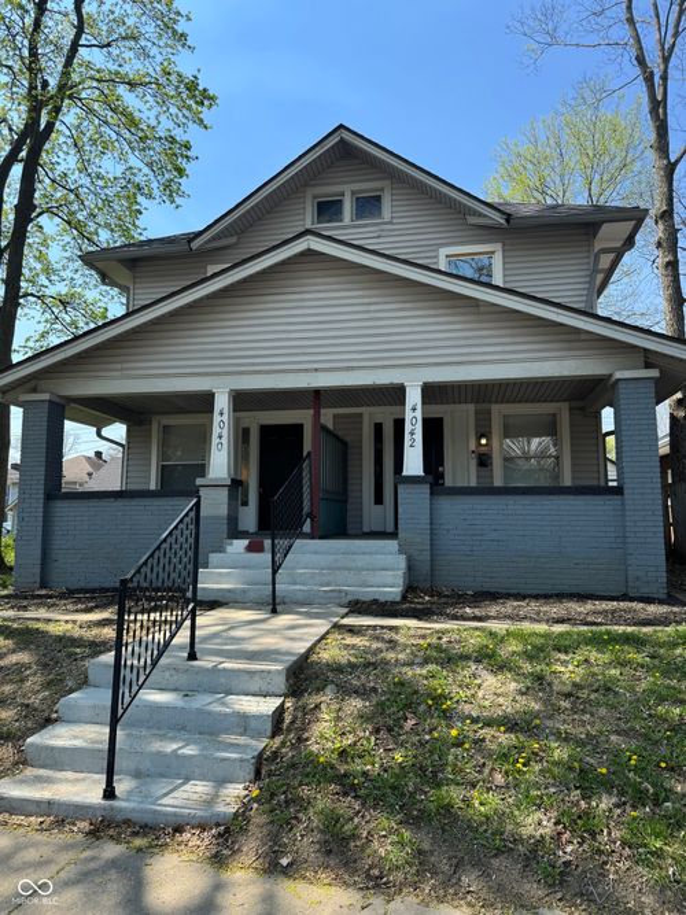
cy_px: 458
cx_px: 343
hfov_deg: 56.8
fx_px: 634
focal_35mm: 24
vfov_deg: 71.6
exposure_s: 1/1767
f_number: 1.78
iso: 80
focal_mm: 6.76
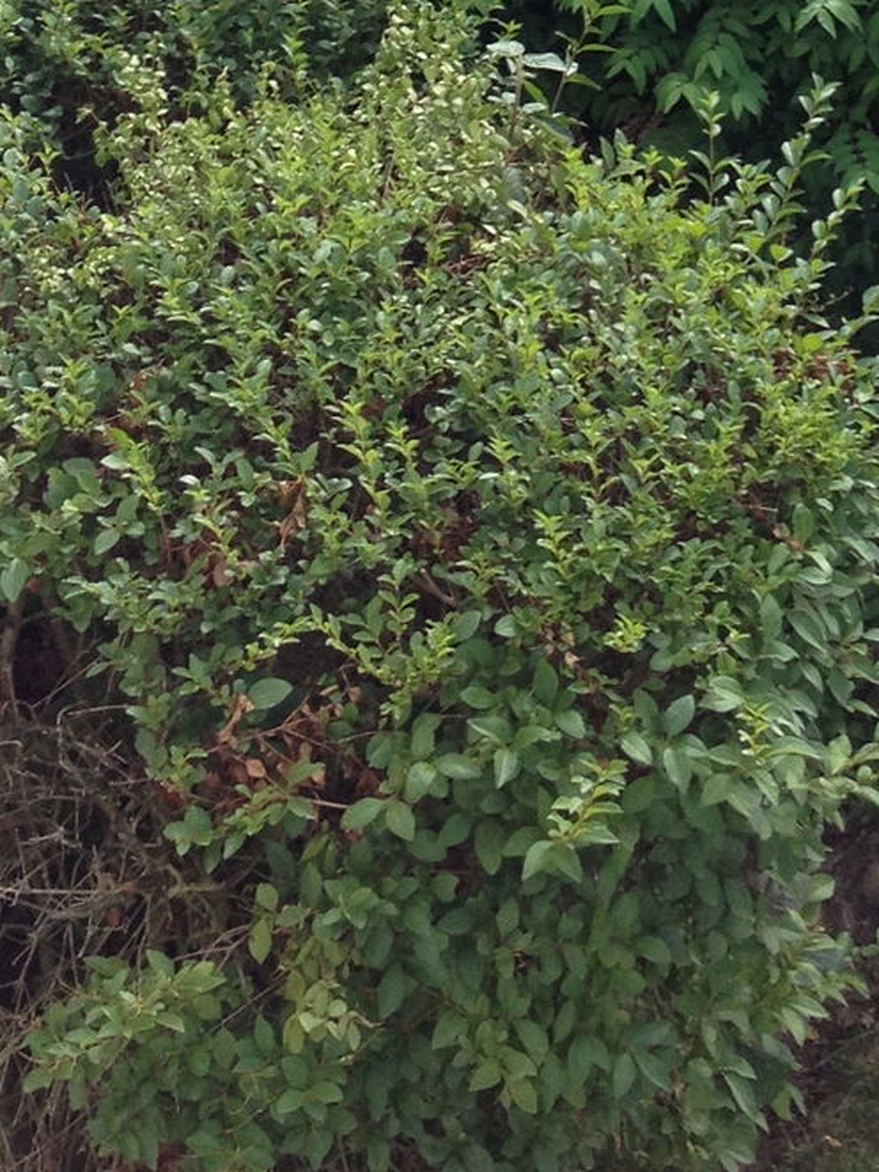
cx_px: 808
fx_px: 3825
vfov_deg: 16.1
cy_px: -535
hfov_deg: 13.0
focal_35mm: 113
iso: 50
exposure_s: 1/155
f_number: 2.4
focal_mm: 4.28
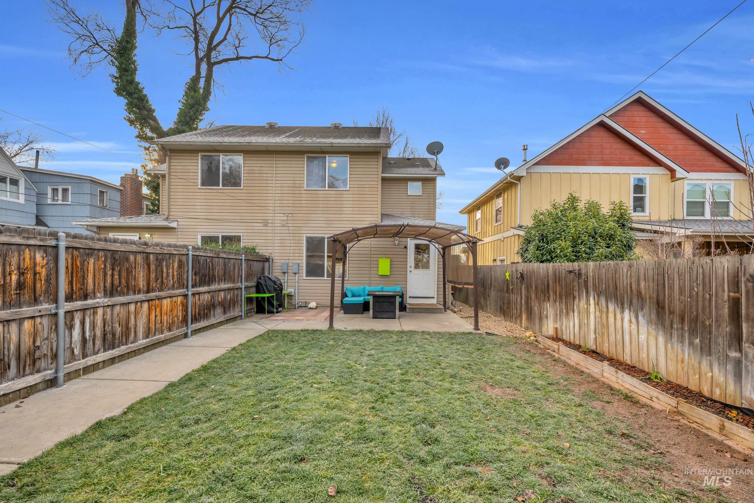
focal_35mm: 14
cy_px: 252
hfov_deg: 104.3
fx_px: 293
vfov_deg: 81.2
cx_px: 377
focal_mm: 14
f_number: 6.3
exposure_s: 1/160
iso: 100
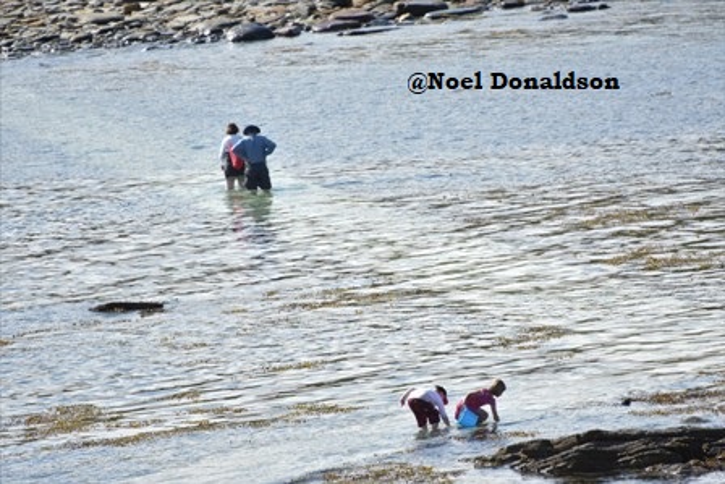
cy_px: 242
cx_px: 362
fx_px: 9065
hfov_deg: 4.6
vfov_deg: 3.1
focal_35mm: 450
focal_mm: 300
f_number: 5.6
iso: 400
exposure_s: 1/1000
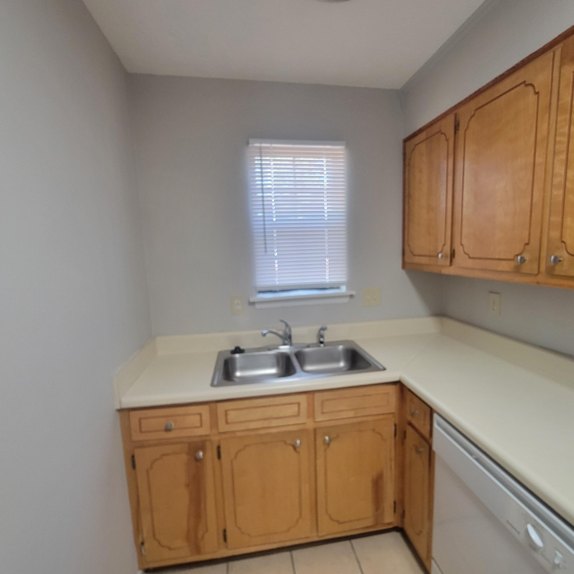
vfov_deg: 87.4
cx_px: 303
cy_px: 291
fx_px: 300
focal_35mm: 16
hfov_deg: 87.3
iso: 320
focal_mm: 2.2
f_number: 2.2
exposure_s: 1/40
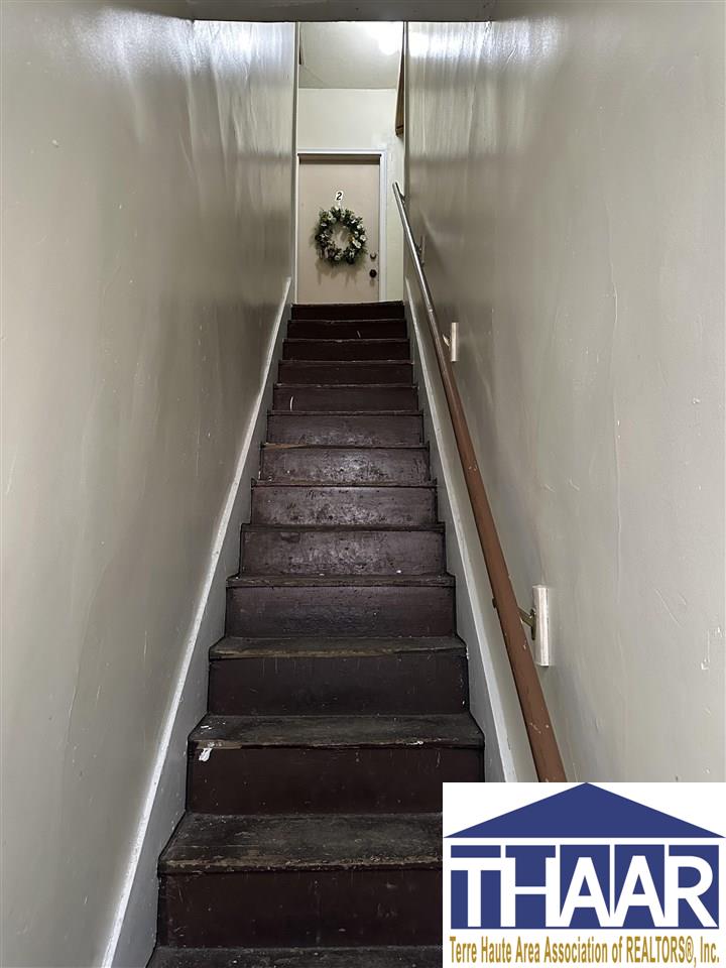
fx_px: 671
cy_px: 484
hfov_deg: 56.8
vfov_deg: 71.6
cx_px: 363
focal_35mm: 24
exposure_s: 1/40
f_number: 1.78
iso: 640
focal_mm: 6.86
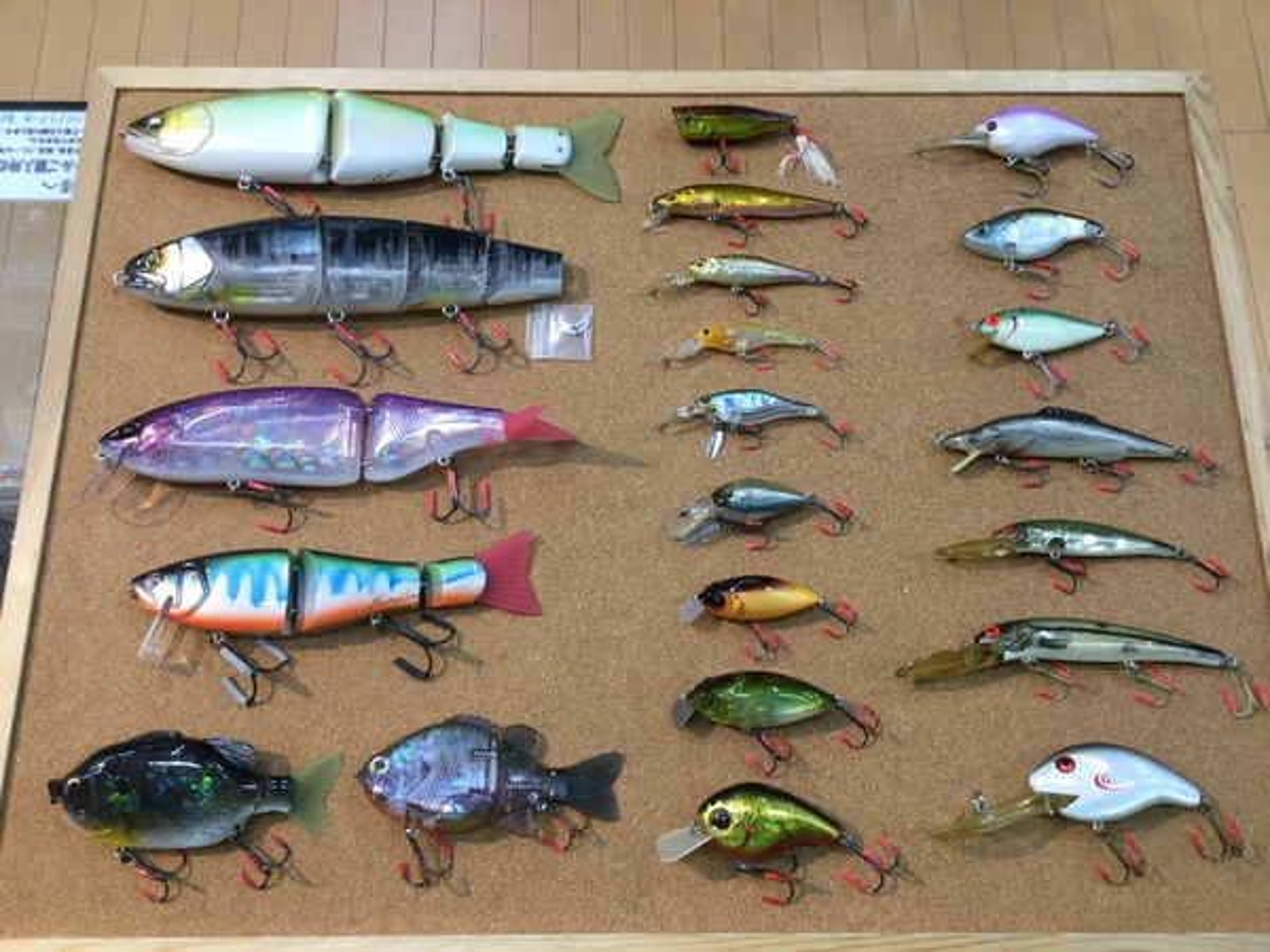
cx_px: 635
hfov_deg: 58.4
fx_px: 1137
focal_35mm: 31
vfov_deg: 45.4
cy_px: 476
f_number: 2.4
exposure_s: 1/30
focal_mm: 3.3
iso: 25
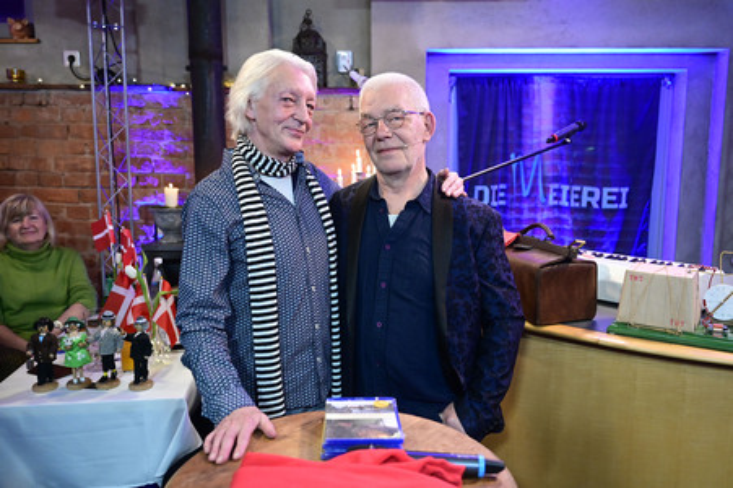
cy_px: 244
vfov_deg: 44.2
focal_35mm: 30
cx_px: 366
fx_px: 600
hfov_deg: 62.8
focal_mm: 29.5
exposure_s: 1/200
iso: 5000
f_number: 3.2
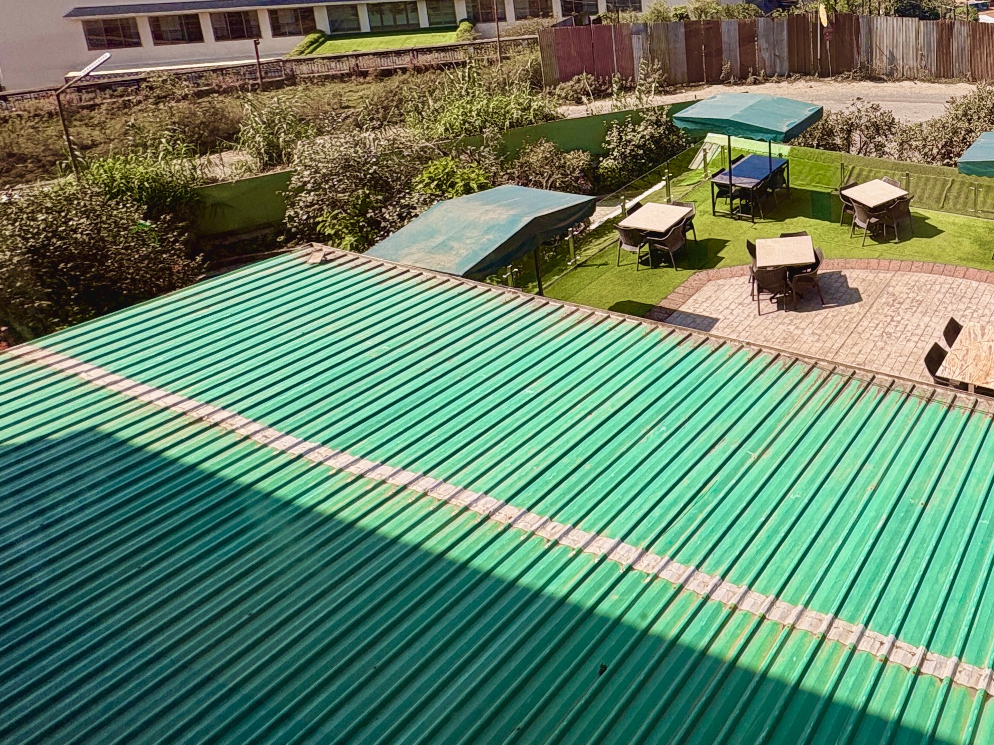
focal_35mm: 30
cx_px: 915
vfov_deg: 42.3
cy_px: 52
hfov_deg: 52.0
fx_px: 861
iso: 40
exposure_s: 1/383
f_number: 2.2
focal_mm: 2.22
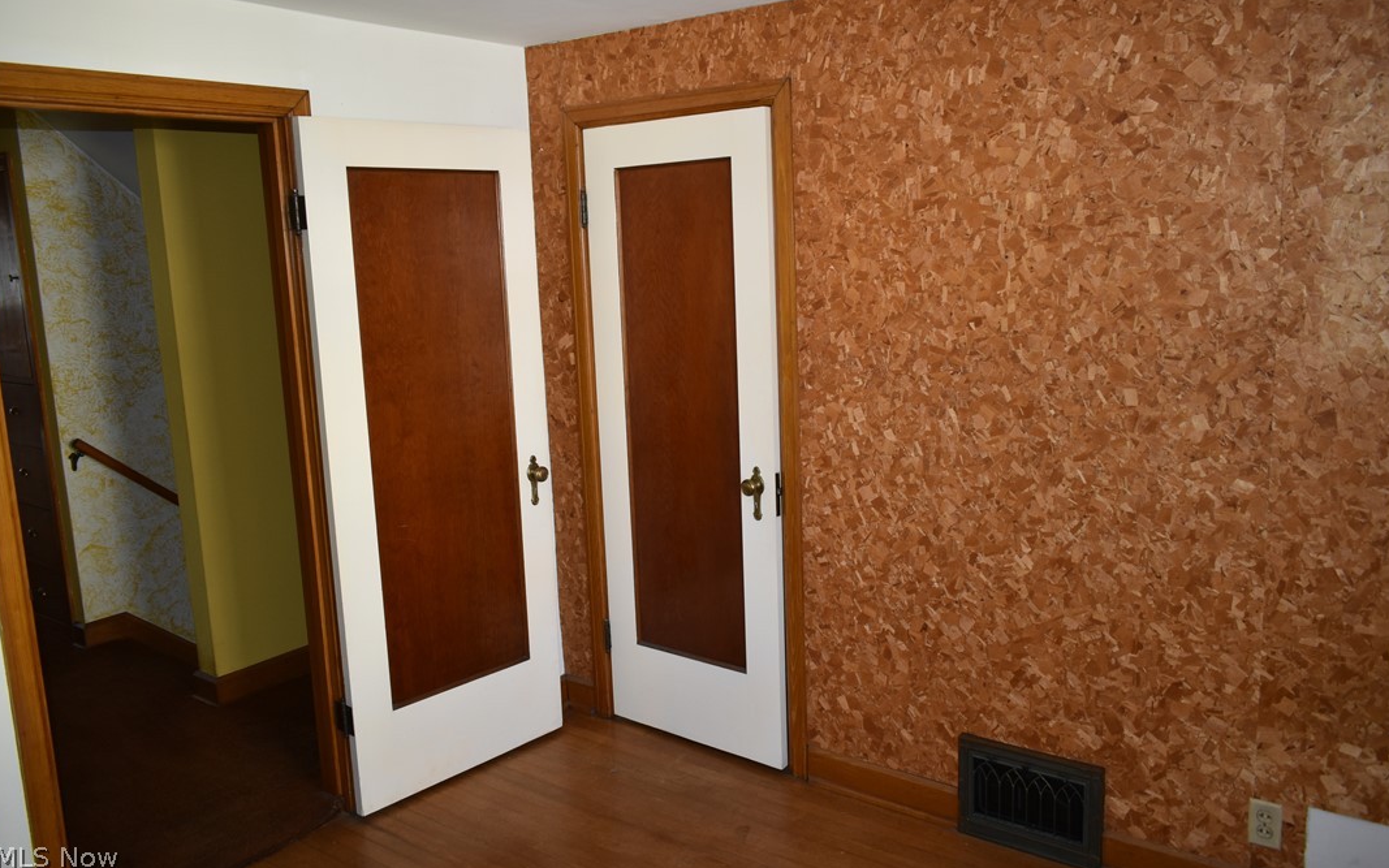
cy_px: 407
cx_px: 694
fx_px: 1060
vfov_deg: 44.5
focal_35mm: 28
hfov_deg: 66.5
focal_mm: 18
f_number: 4
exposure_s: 1/60
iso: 360
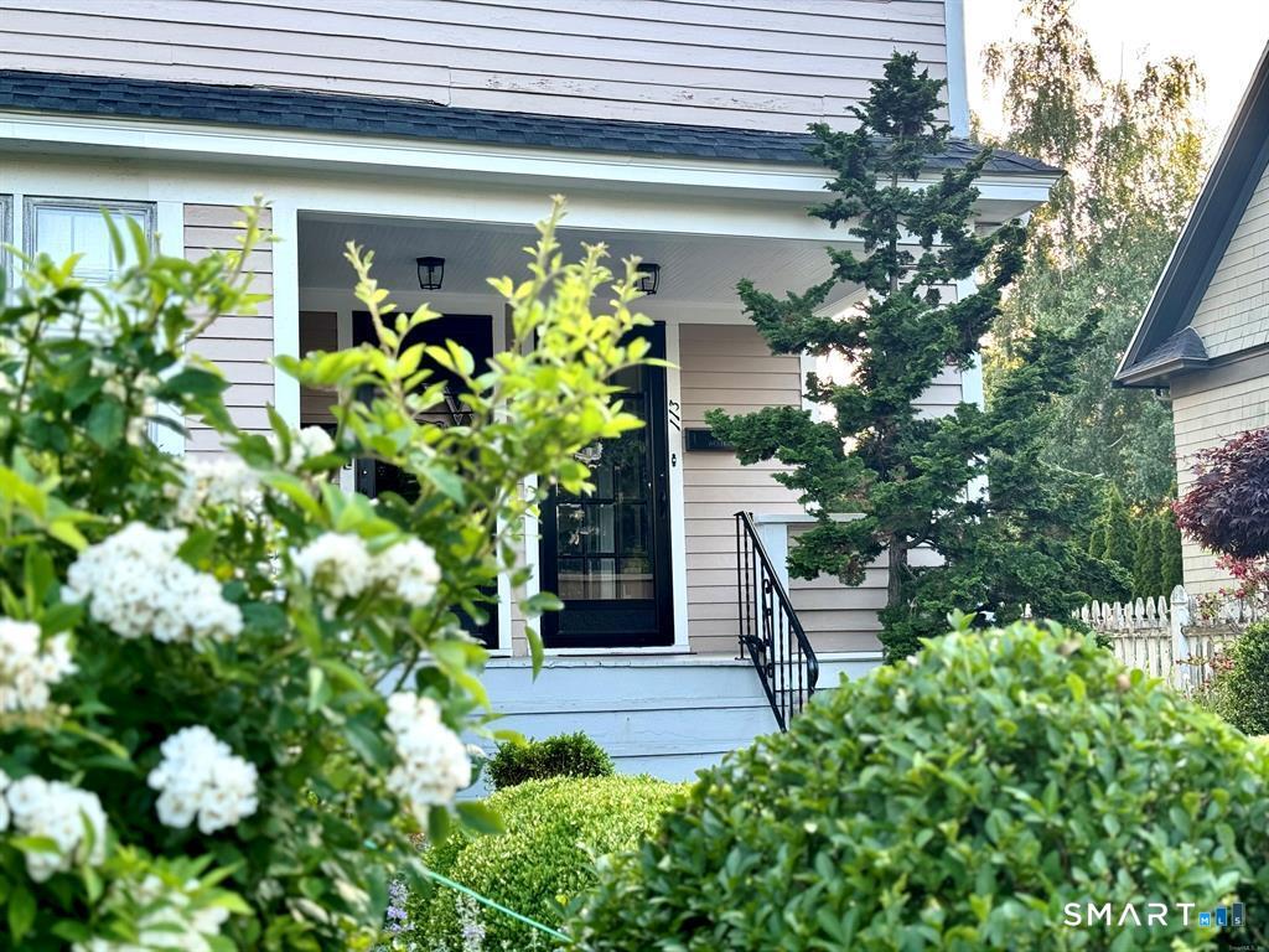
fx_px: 1760
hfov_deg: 39.7
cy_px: 476
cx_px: 634
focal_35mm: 48
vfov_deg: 30.3
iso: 64
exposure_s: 1/171
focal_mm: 6.76
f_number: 1.78
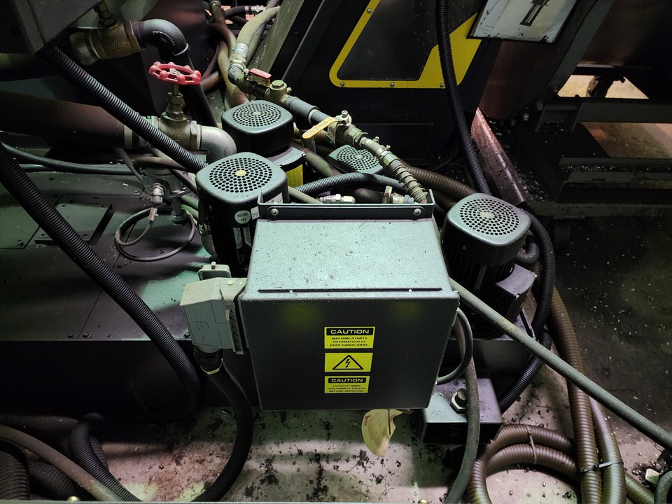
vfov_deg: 58.9
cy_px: 252
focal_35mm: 23
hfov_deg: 73.9
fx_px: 446
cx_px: 336
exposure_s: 1/24
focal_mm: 6.4
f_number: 1.8
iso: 800
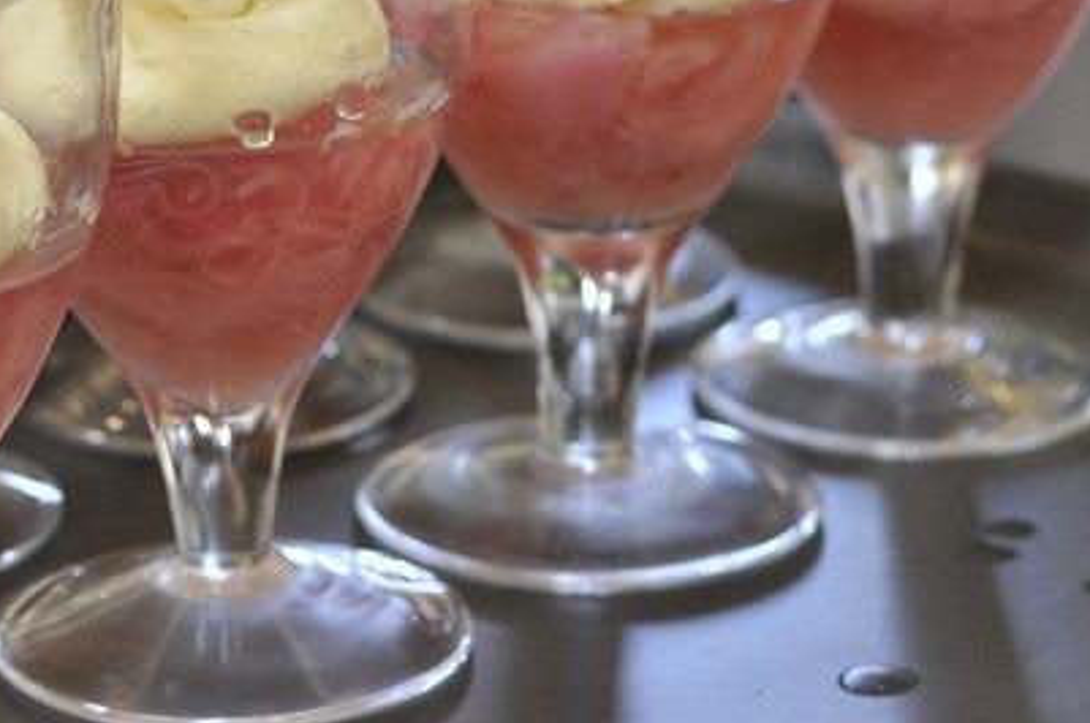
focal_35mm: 140
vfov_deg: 9.7
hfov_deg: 14.4
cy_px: 87
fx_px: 4242
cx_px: -8
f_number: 4
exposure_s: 1/60
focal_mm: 35
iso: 400
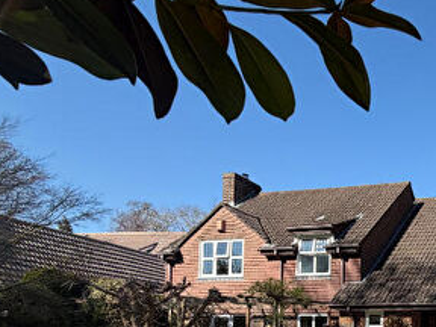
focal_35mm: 34
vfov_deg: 36.8
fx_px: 428
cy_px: 338
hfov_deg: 43.1
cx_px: 470
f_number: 2.2
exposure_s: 1/770
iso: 40
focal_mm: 2.2
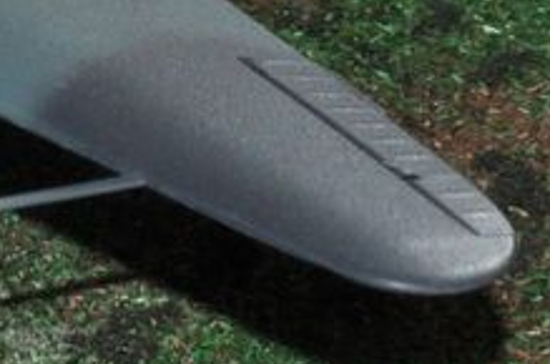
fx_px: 6692
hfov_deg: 4.7
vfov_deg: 3.1
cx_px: -128
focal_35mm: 439
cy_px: -221
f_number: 13
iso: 200
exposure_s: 1/200
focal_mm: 50
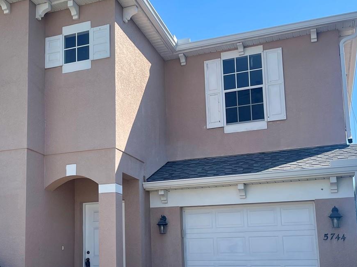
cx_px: 98
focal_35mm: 48
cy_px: 187
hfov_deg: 38.8
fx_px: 495
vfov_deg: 29.9
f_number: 1.6
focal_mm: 4.2
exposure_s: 1/2053
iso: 32
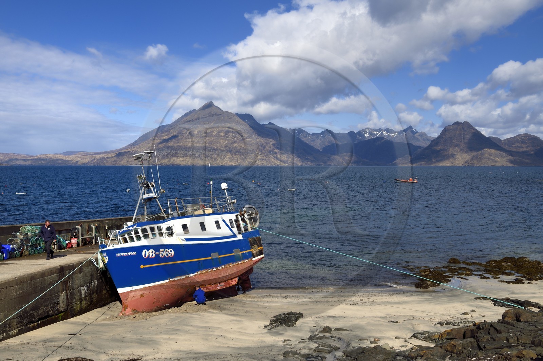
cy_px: 180
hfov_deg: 55.8
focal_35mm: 34
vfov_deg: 38.8
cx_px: 272
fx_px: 512
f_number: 16
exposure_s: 1/320
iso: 200
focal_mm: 34
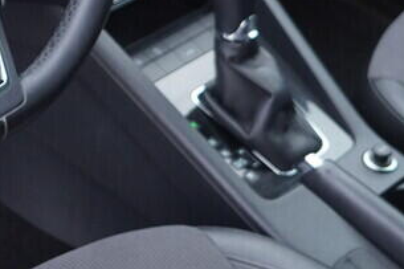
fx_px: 1357
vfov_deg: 11.2
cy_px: -30
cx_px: -25
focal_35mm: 121
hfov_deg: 16.5
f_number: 2.8
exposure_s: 1/40
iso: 250
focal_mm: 24
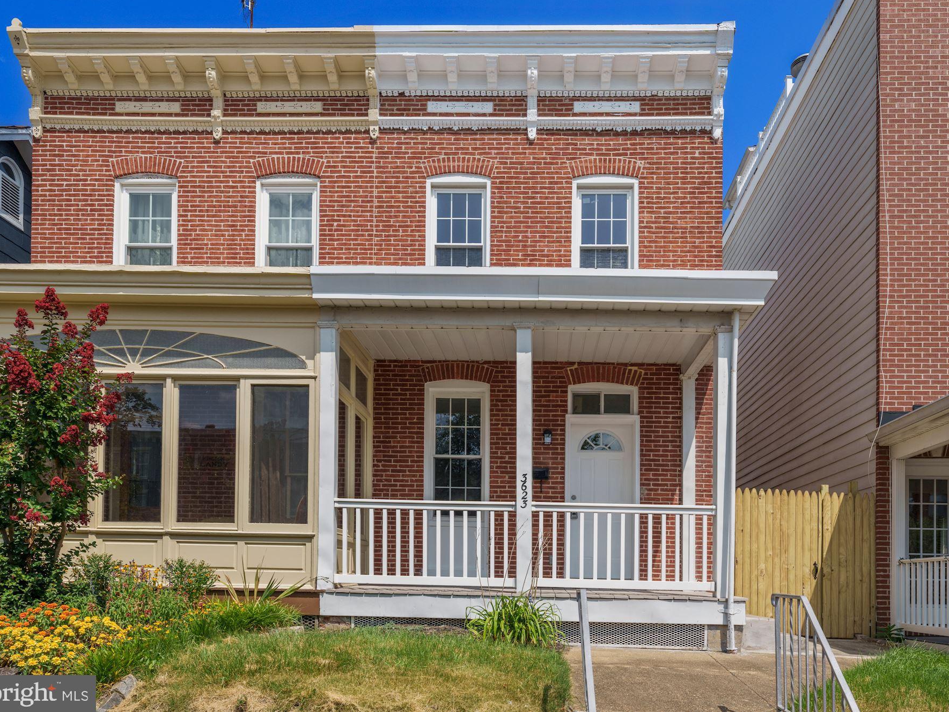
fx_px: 685
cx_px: 516
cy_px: 355
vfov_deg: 54.9
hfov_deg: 69.3
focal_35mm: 25
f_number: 8
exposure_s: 1/800
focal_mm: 23
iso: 200
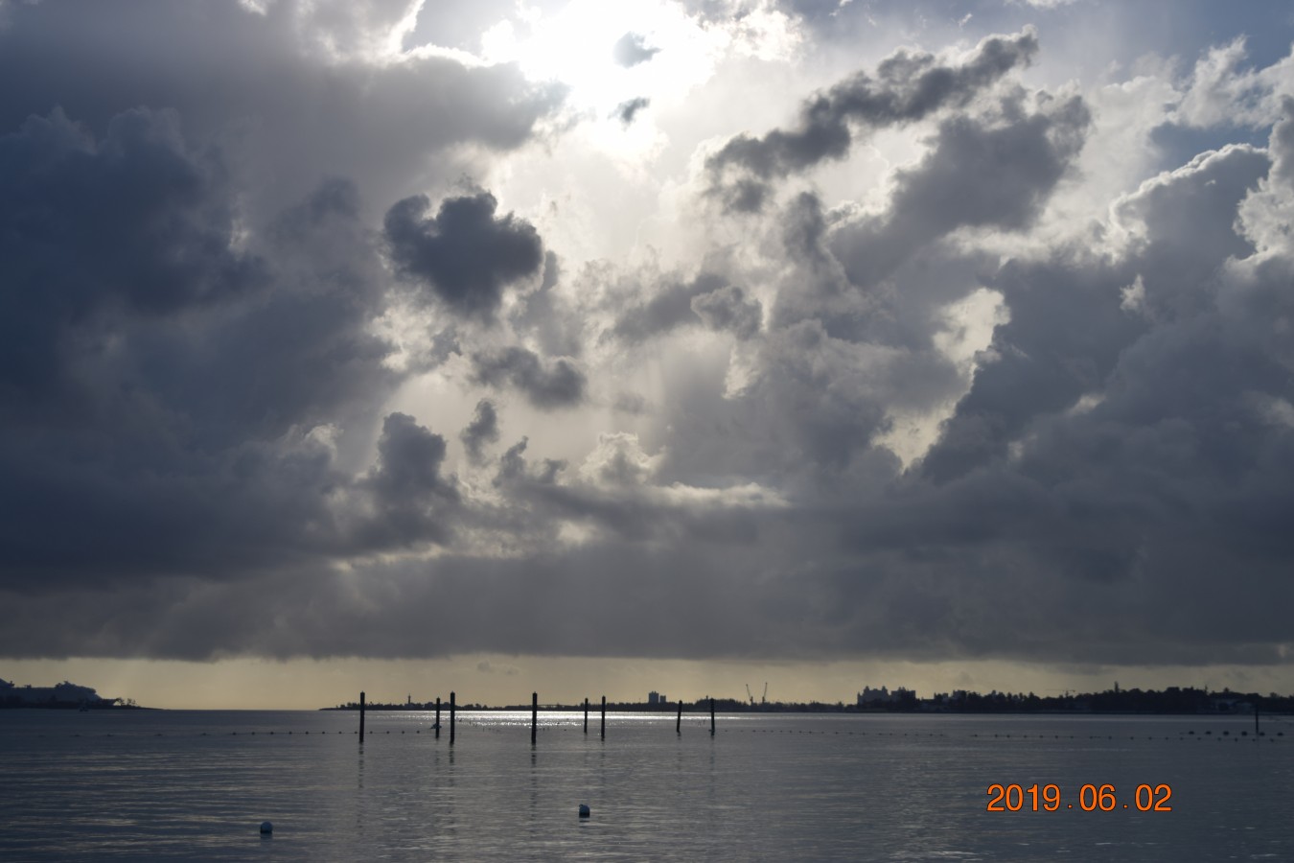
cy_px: 432
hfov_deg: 35.1
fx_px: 2049
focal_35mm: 57
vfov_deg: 23.8
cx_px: 647
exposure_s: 1/4000
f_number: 4.8
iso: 125
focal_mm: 38
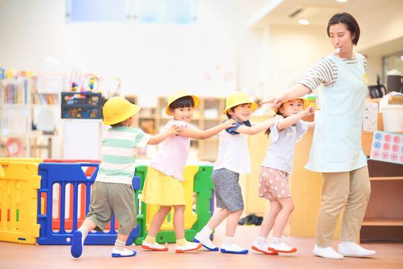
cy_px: 134
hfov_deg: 23.9
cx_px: 202
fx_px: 951
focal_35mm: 85
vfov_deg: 16.1
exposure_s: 1/320
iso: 400
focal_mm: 85
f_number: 1.4
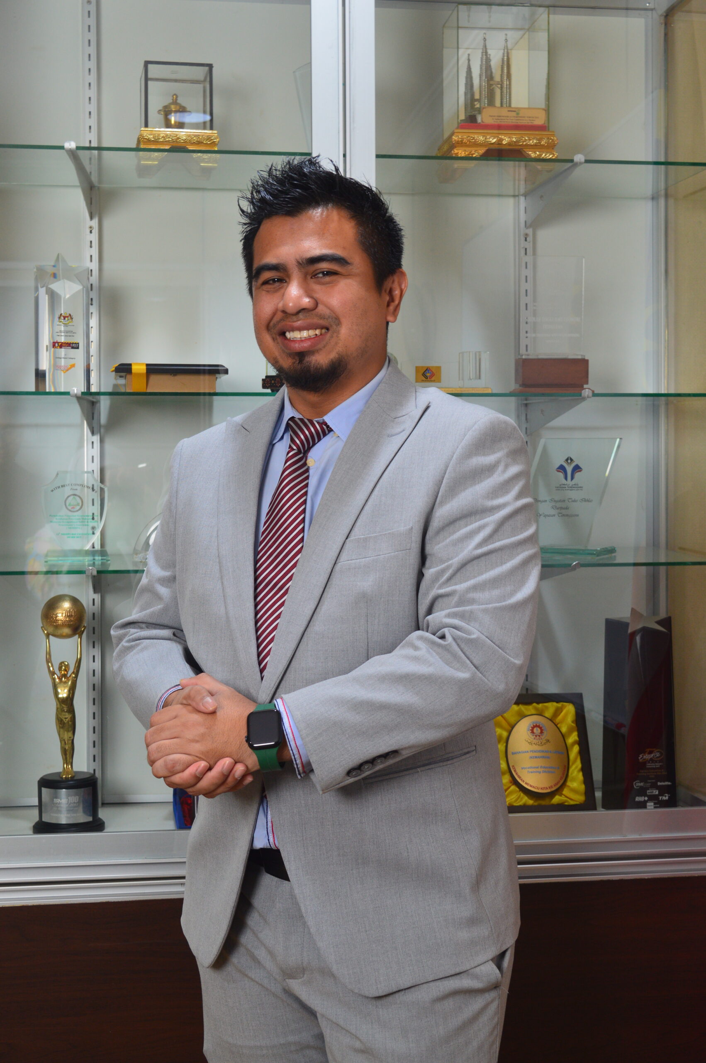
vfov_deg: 38.9
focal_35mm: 51
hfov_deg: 26.4
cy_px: 532
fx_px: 1503
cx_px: 353
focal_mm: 34
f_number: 6.3
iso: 400
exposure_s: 1/15
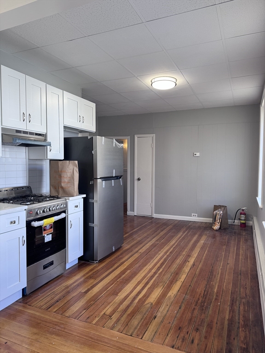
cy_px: 176
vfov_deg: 71.6
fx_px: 245
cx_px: 132
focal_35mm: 24
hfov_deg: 56.8
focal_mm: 6.76
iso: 125
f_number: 1.78
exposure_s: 1/60
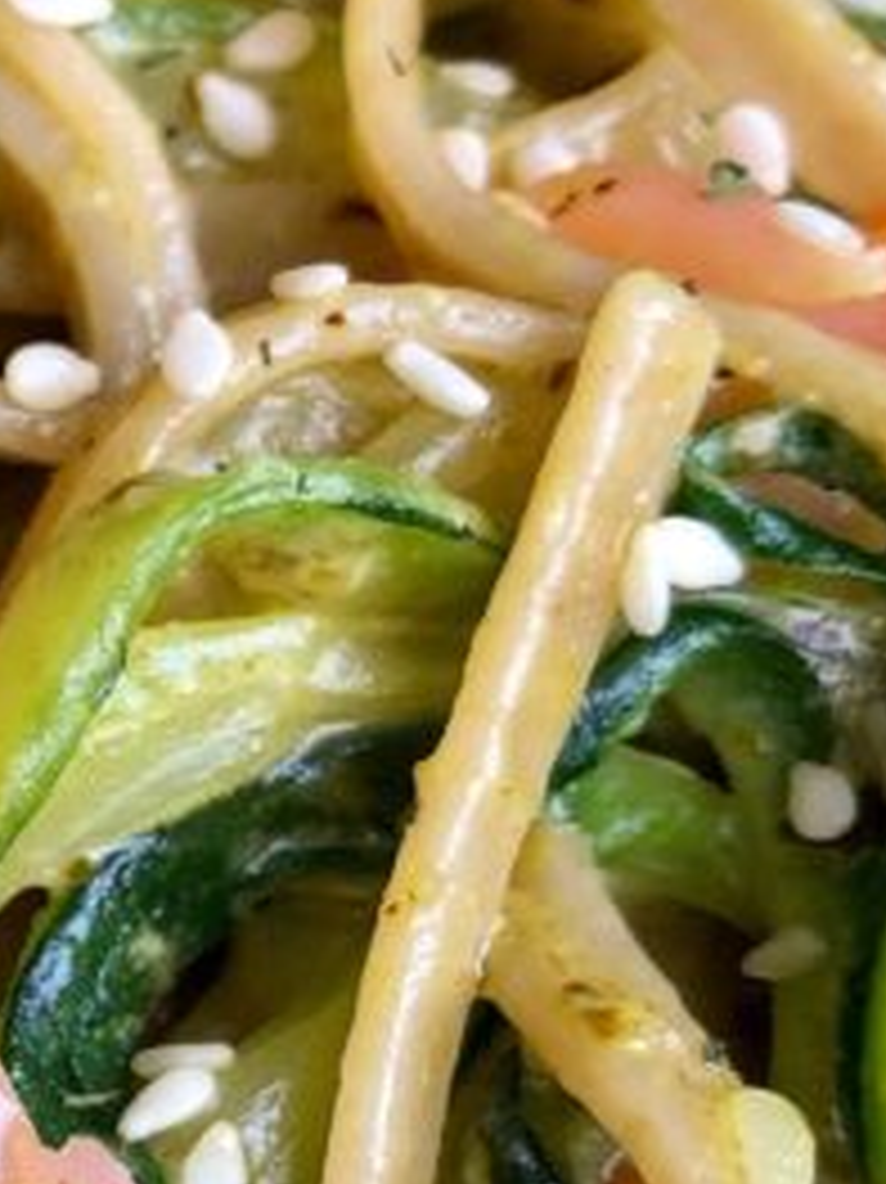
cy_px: 833
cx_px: -517
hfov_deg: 12.7
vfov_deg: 18.0
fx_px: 3723
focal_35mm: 109
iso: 20
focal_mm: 3.99
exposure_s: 1/176
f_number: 1.8
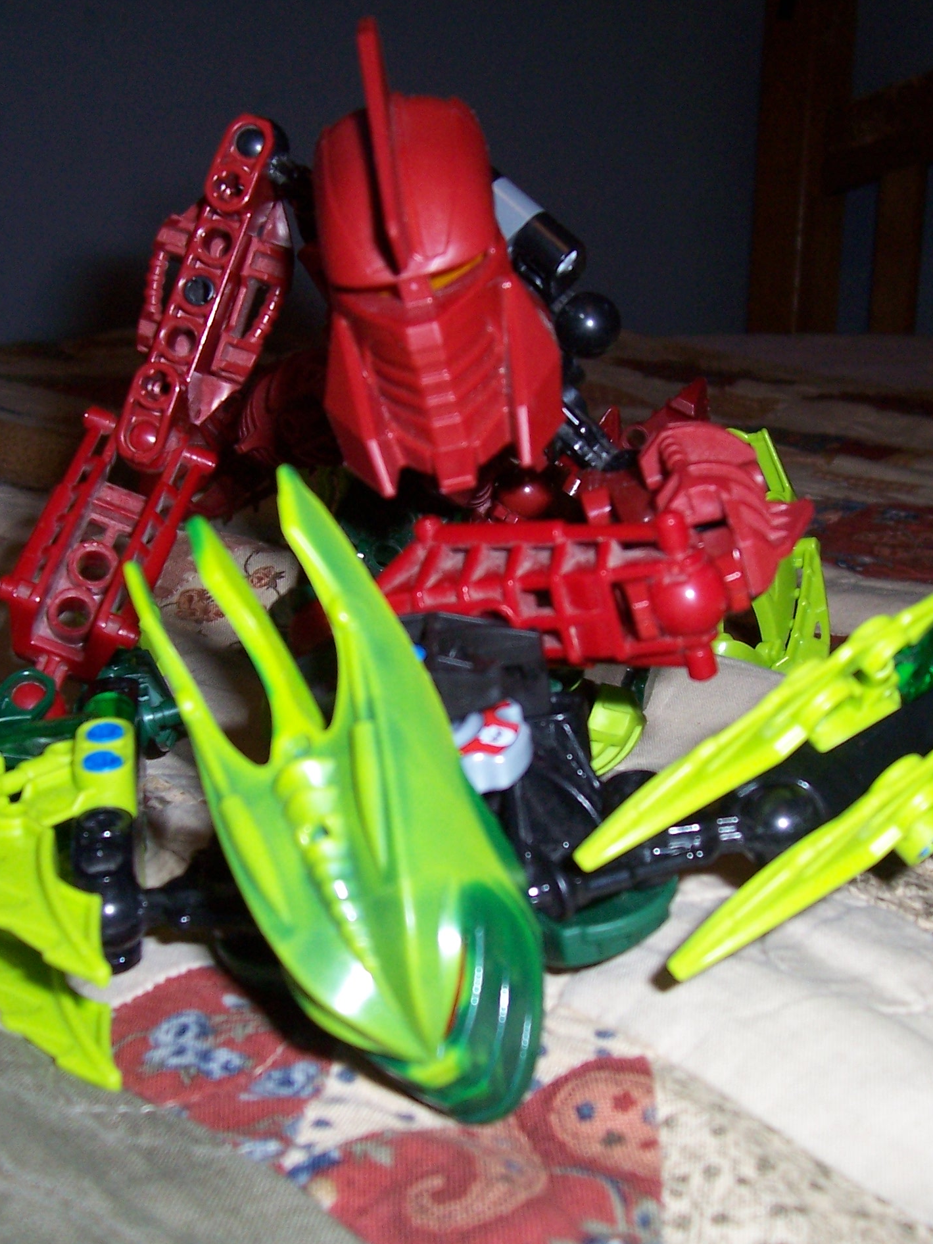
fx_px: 1653
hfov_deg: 31.5
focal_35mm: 46
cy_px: 631
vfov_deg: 41.2
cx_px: 503
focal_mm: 5.6
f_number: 2.7
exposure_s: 1/60
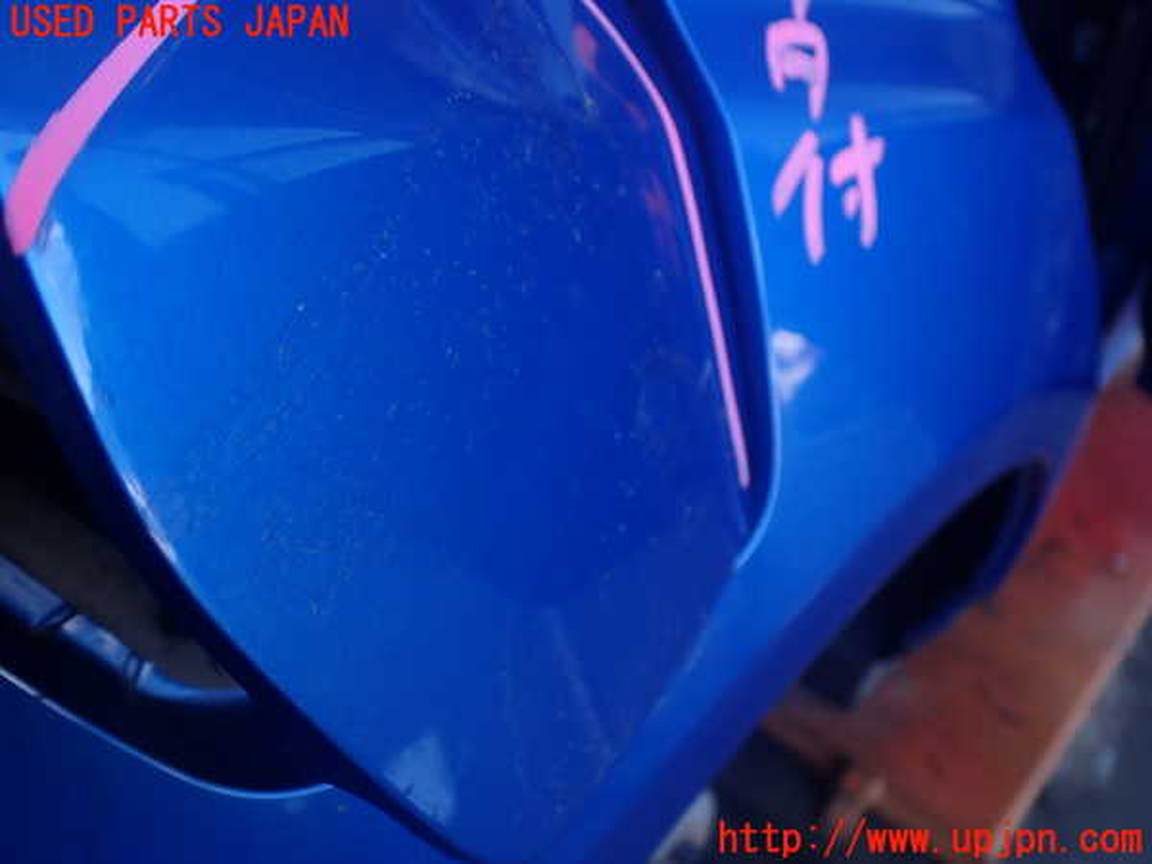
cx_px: 576
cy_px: 432
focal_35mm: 30
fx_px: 998
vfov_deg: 46.8
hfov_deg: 60.0
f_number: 2.3
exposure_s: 1/125
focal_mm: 5.4
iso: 100
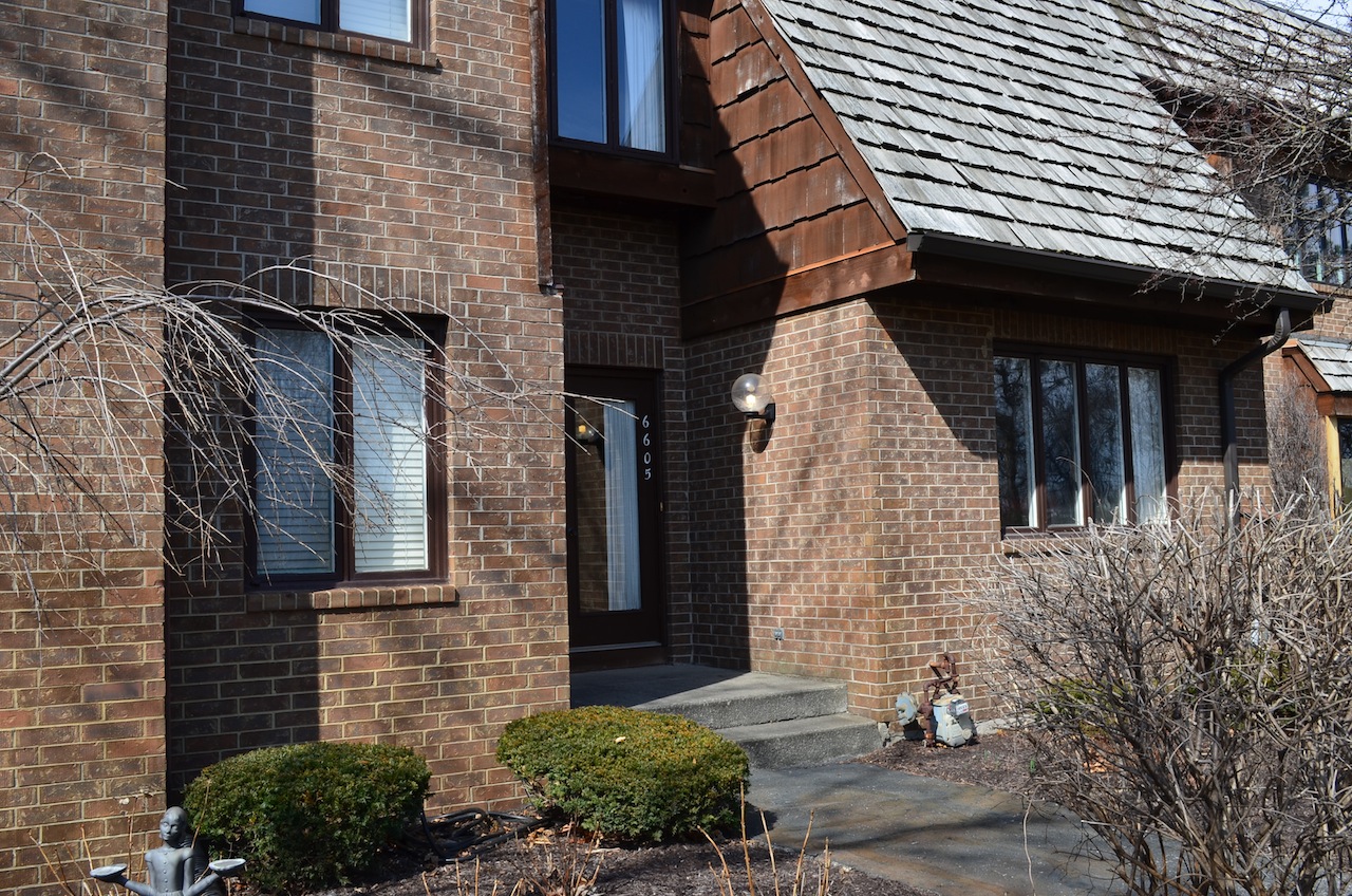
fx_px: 1349
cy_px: 448
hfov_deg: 53.2
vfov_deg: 36.7
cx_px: 676
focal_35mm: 36
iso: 180
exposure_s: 1/125
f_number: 11
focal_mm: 24
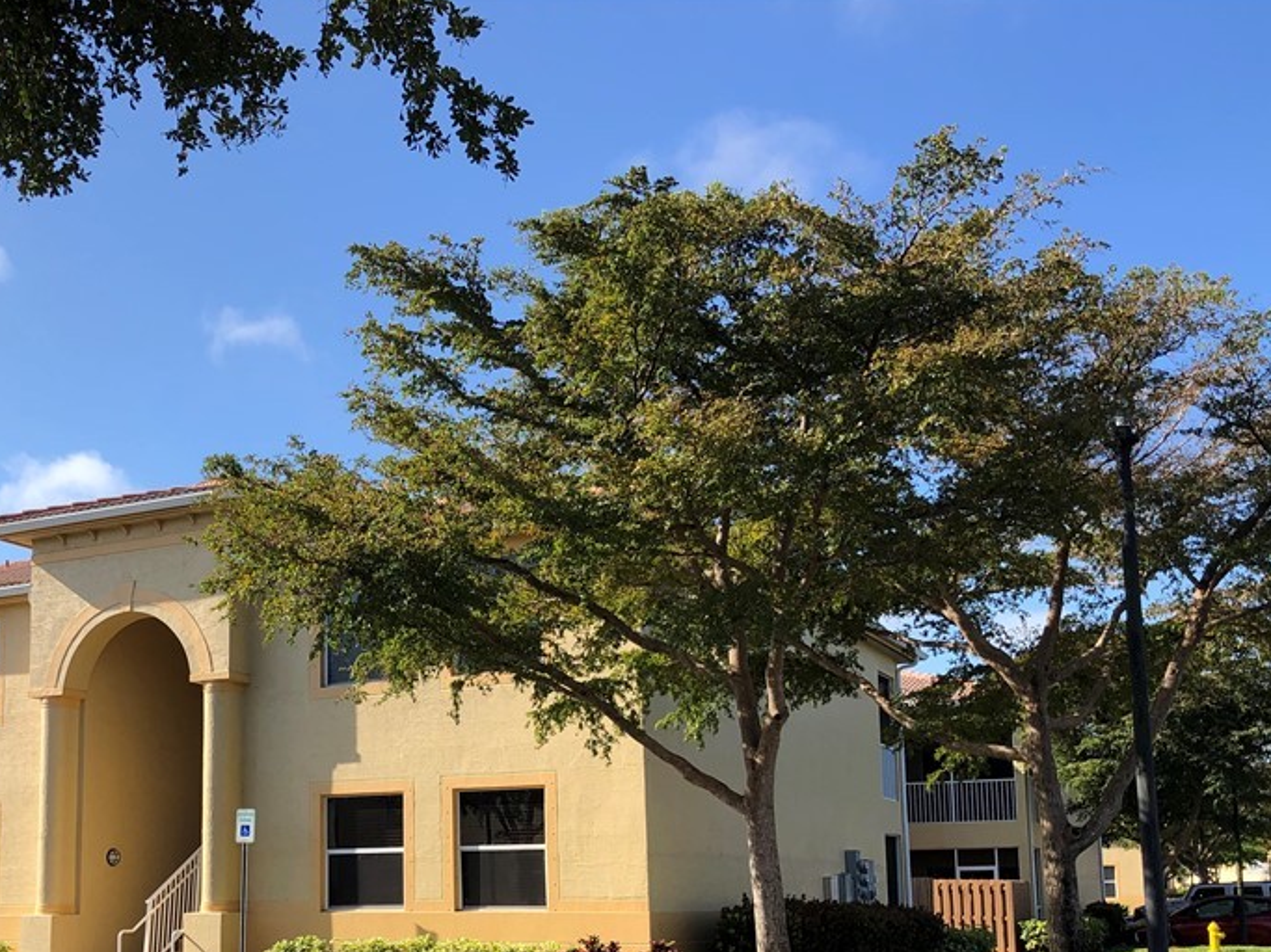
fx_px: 1542
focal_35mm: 42
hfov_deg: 43.9
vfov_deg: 33.7
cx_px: 378
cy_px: 703
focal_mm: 4
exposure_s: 1/1350
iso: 20
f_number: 1.8
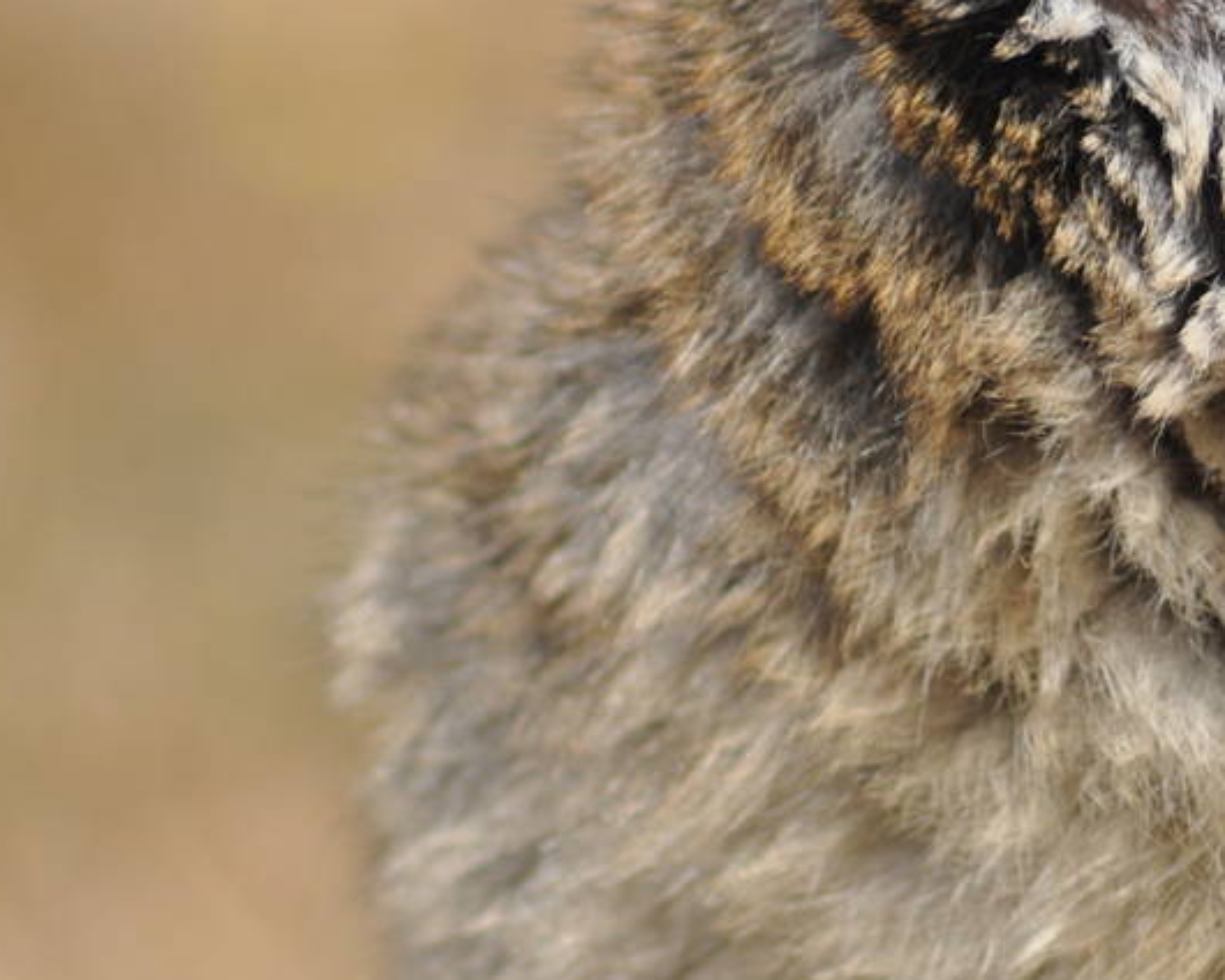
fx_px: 36944
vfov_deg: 1.5
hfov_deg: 1.9
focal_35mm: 1019
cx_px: 1486
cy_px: 96
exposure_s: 1/2000
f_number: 5.6
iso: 400
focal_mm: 240
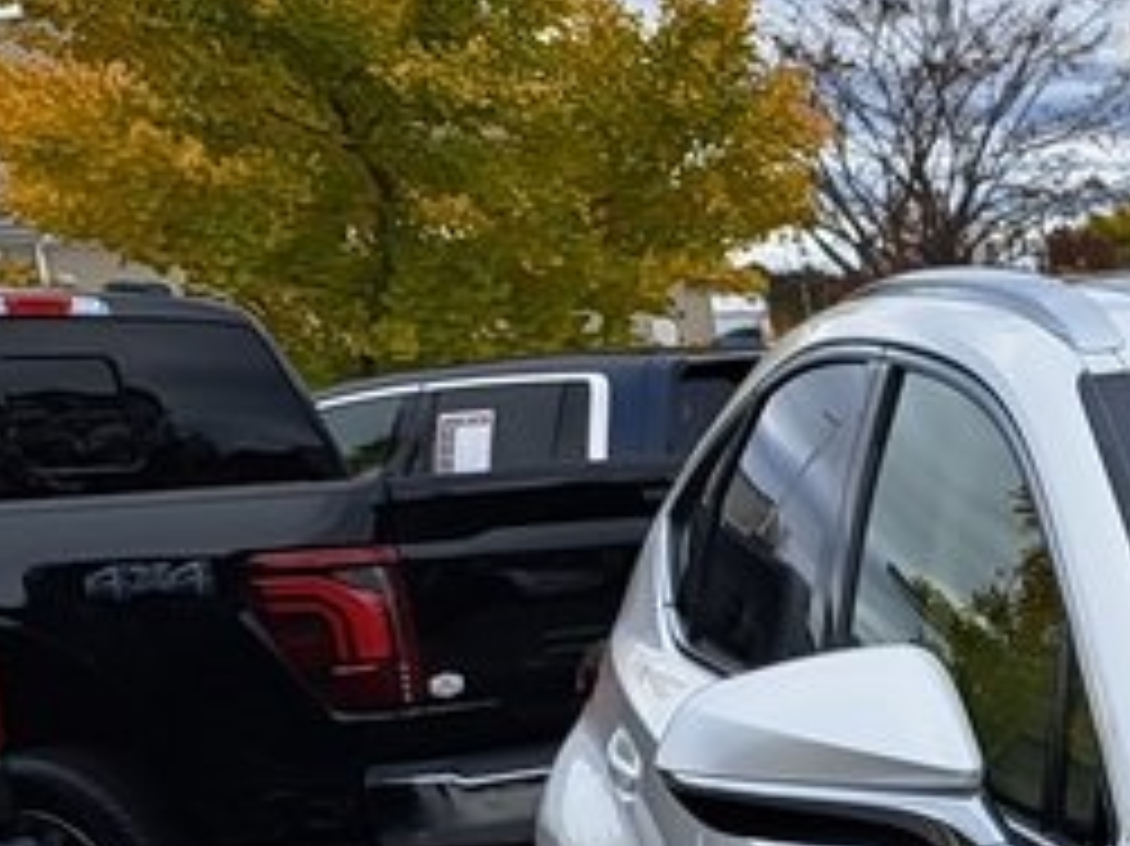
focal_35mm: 98
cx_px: 2147
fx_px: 3198
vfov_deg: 14.0
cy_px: 1341
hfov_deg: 16.2
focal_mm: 5.23
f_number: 1.8
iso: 50
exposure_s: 1/565
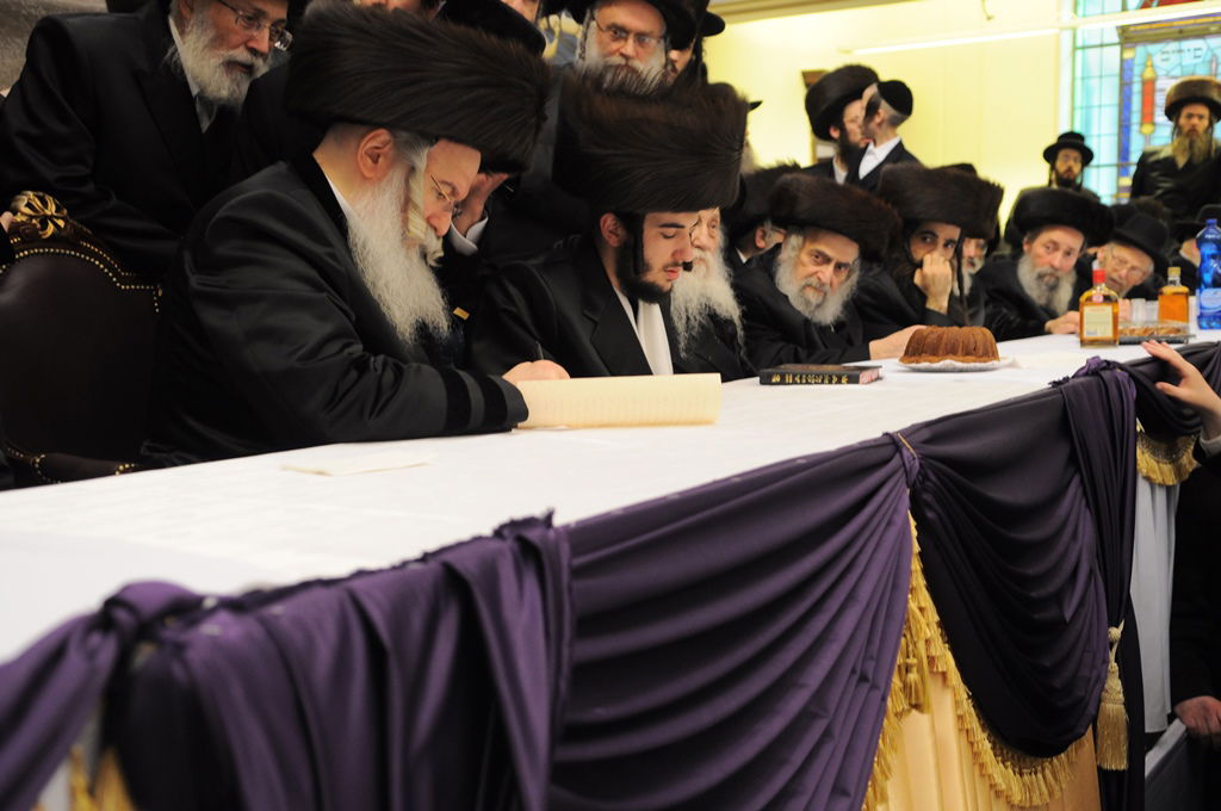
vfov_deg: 34.1
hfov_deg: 49.6
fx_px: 1321
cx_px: 610
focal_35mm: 39
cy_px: 406
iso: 640
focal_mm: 26
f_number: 3.5
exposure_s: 1/60
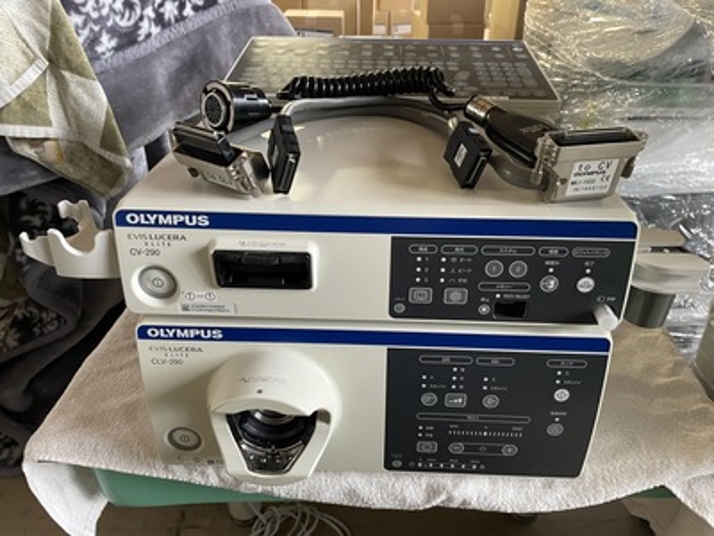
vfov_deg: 53.1
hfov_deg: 67.3
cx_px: 357
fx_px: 536
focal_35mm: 26
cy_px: 268
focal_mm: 4.2
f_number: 1.6
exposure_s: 1/50
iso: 500
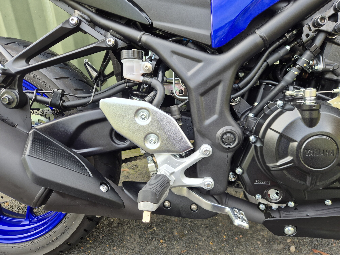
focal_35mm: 23
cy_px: 128
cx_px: 170
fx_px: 226
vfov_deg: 58.9
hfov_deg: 73.9
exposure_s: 1/180
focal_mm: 5.4
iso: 64
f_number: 1.8
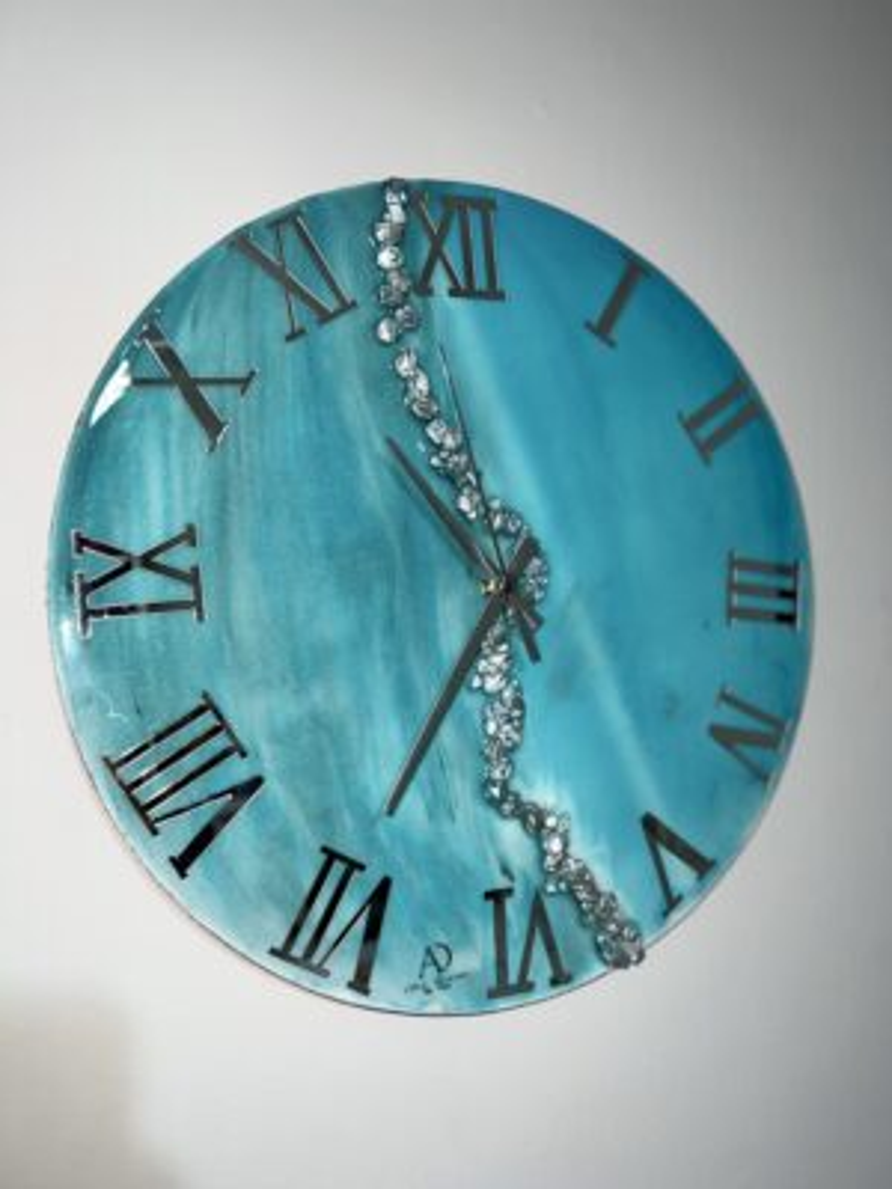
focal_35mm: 26
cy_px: 594
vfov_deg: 67.3
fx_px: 893
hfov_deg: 53.1
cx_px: 446
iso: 40
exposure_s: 1/59
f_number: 1.5
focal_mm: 5.7
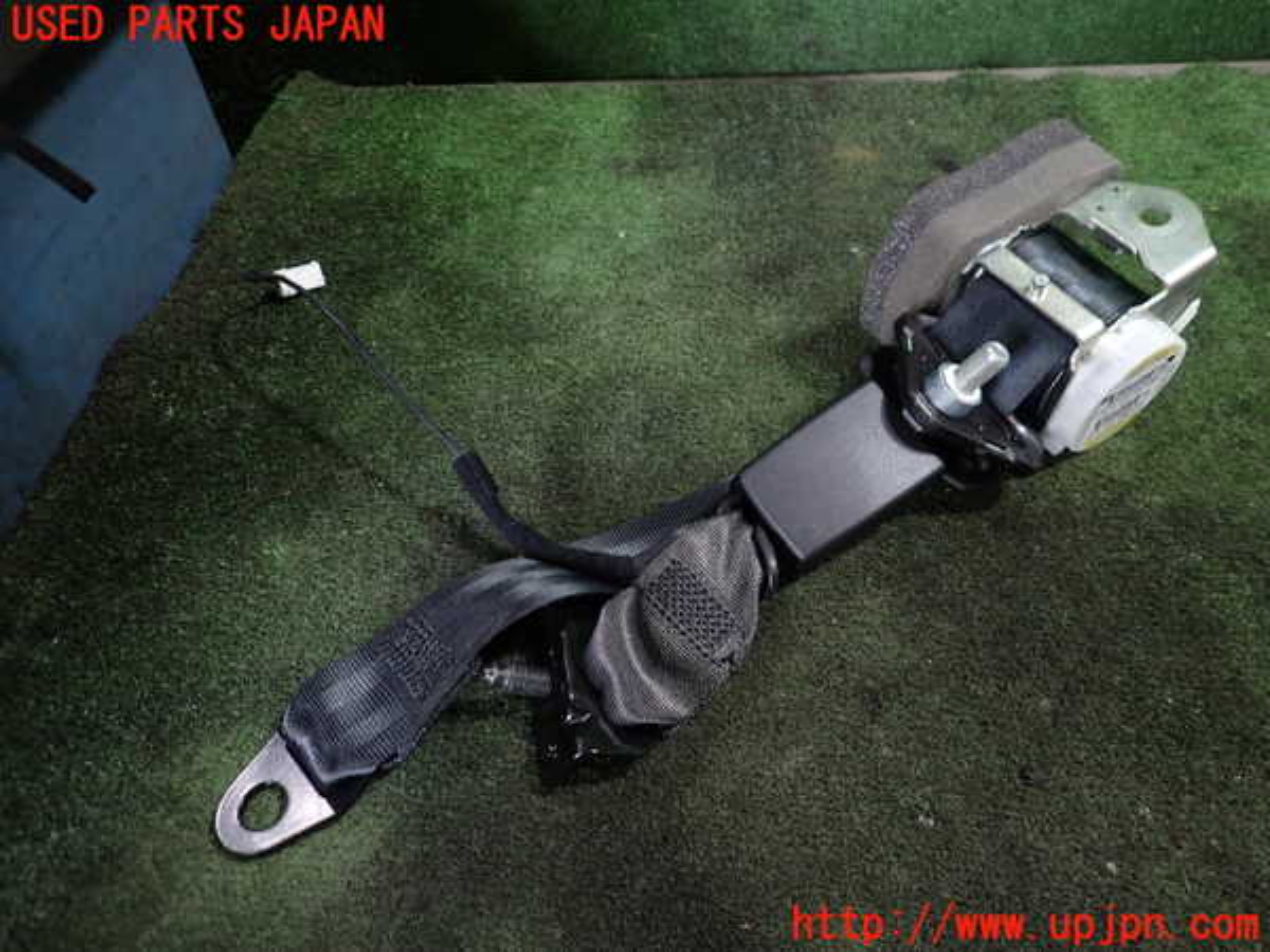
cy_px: 476
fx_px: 917
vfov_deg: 54.9
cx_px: 635
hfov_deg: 69.4
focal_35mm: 25
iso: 200
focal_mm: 4.5
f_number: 2
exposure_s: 1/40
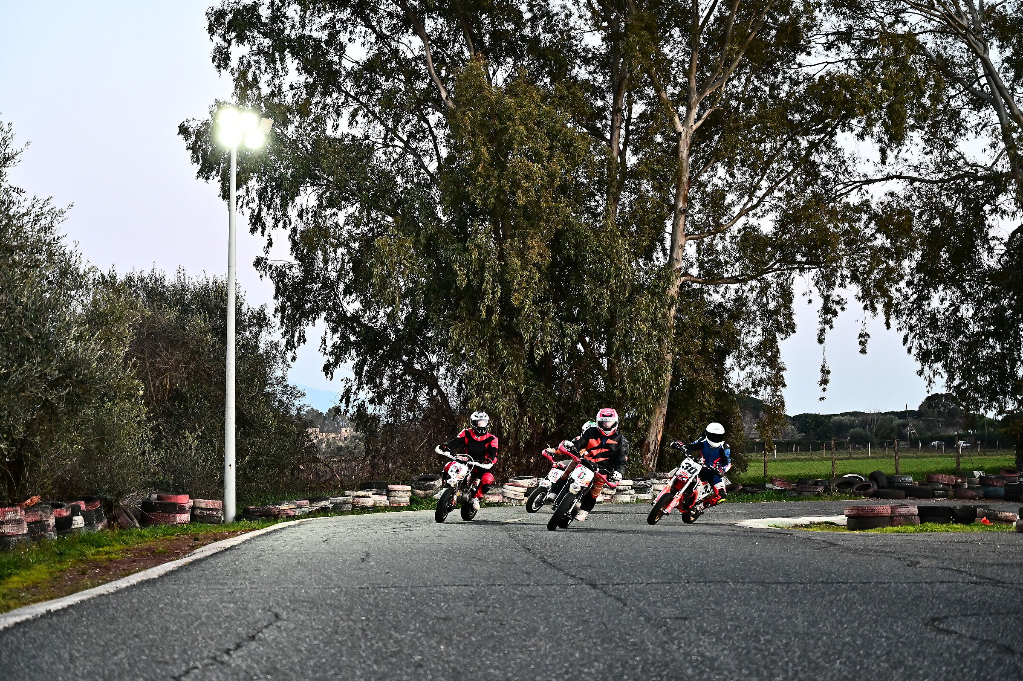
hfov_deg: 35.1
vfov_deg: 23.7
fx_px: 1619
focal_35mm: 57
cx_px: 512
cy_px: 340
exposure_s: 1/250
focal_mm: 57
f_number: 4
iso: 5000
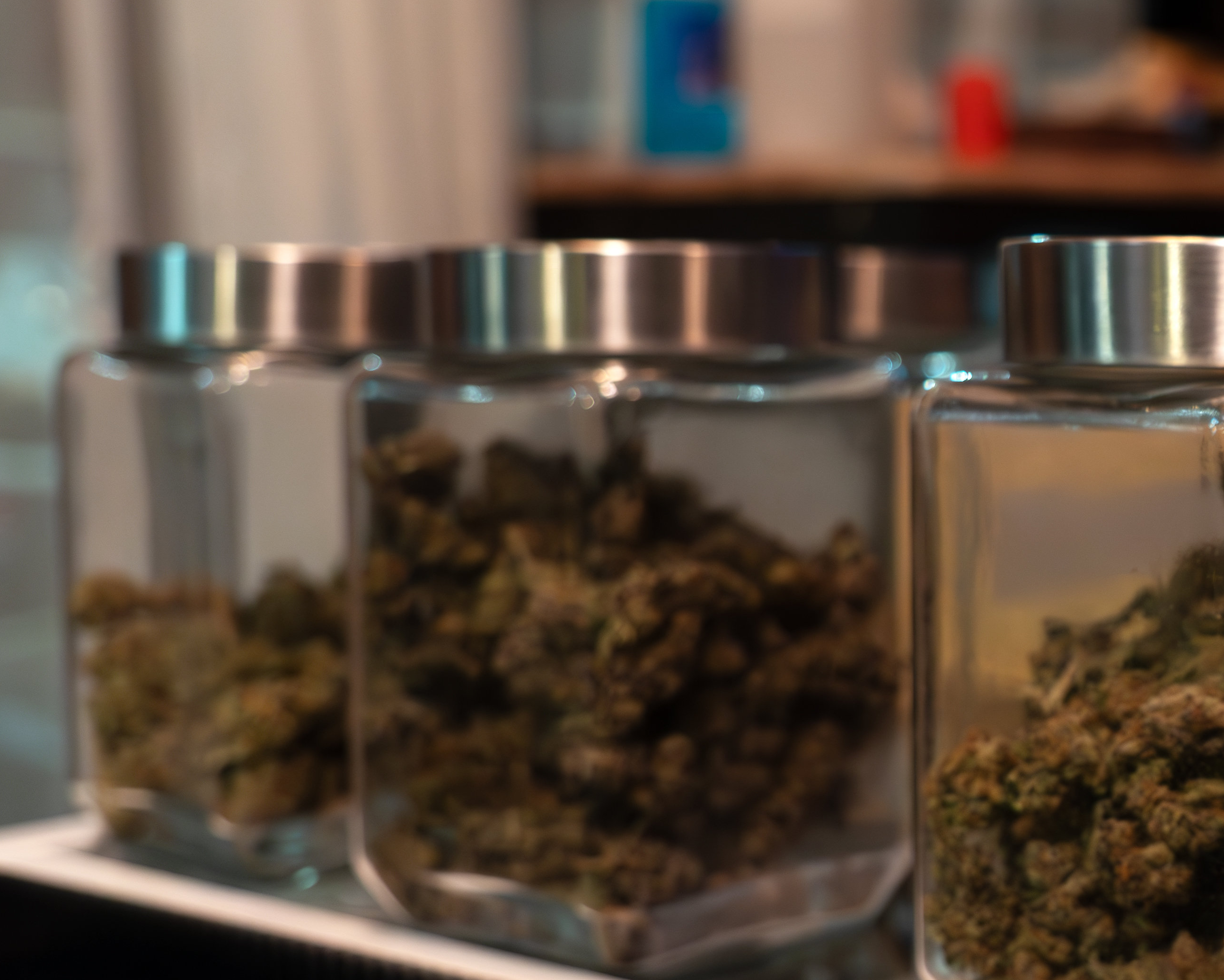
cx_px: 1417
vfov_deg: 20.6
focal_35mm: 74
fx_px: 2697
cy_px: 557
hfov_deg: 23.6
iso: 1250
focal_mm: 22.8
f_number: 2.8
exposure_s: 1/40
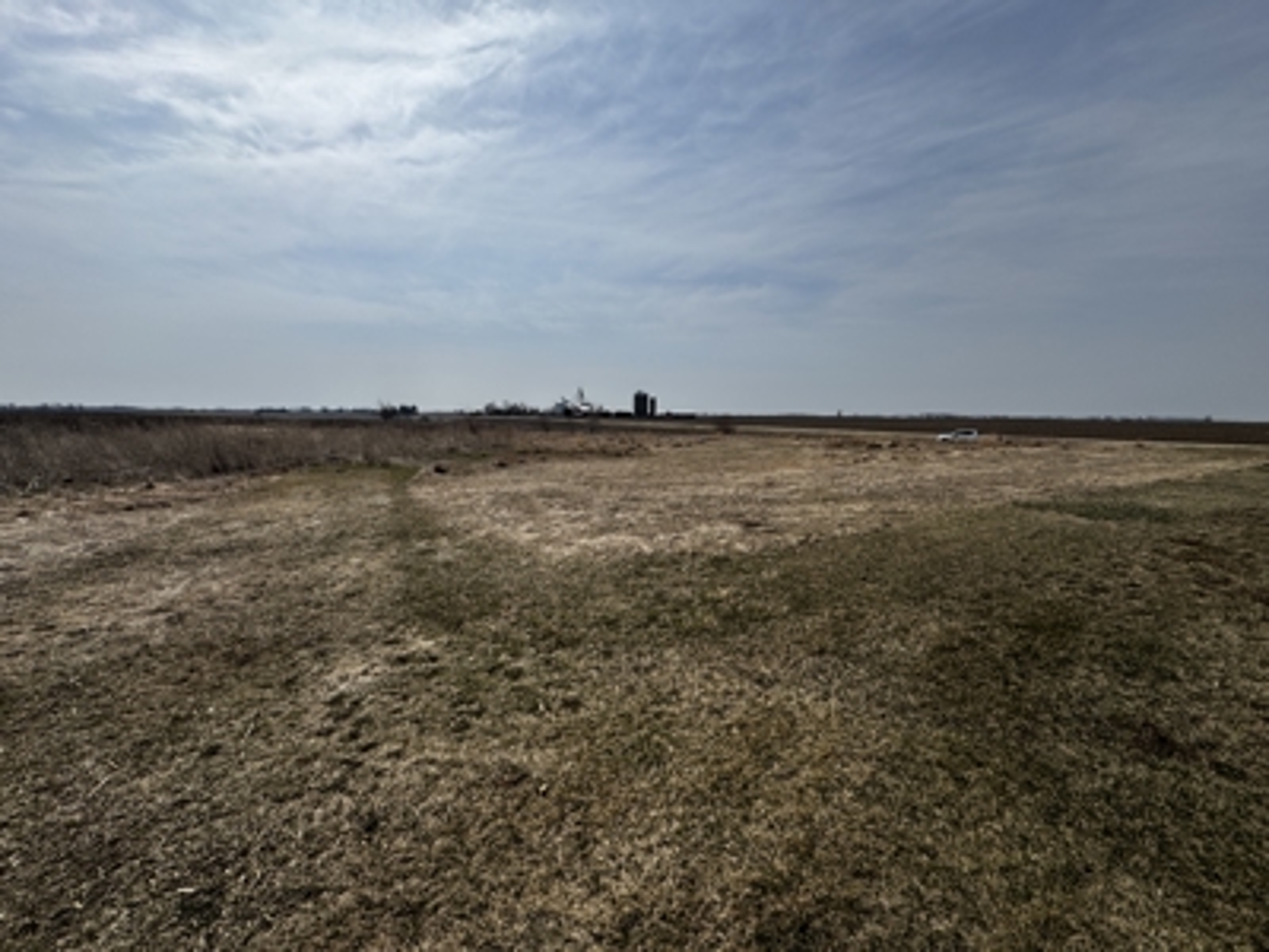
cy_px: 476
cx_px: 634
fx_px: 513
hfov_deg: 102.1
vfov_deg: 85.7
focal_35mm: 14
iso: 40
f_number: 2.2
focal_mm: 2.22
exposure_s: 1/3906
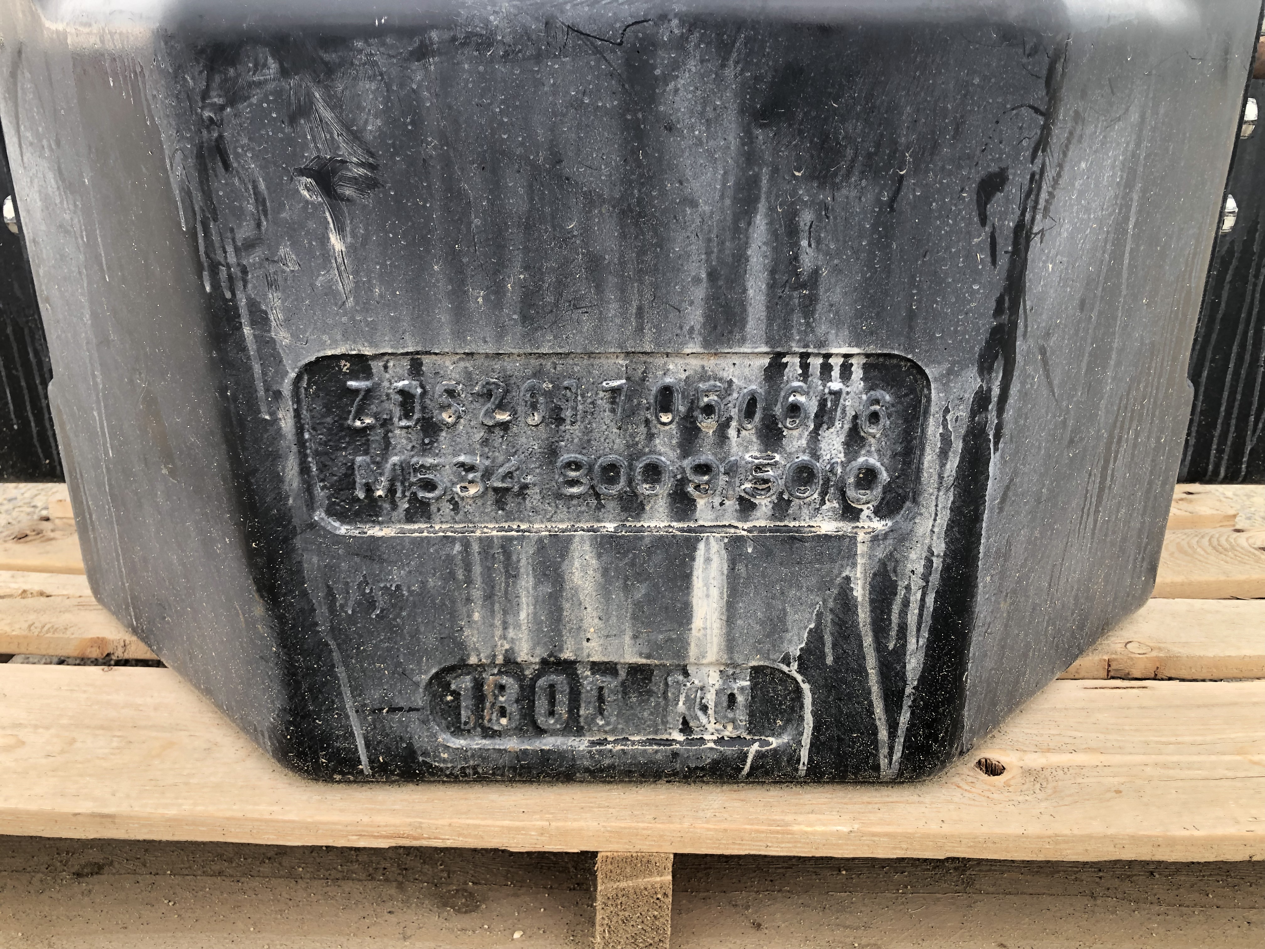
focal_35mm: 28
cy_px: 474
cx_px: 632
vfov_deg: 49.7
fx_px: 1023
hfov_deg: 63.4
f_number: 1.8
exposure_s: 1/139
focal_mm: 3.99
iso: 20
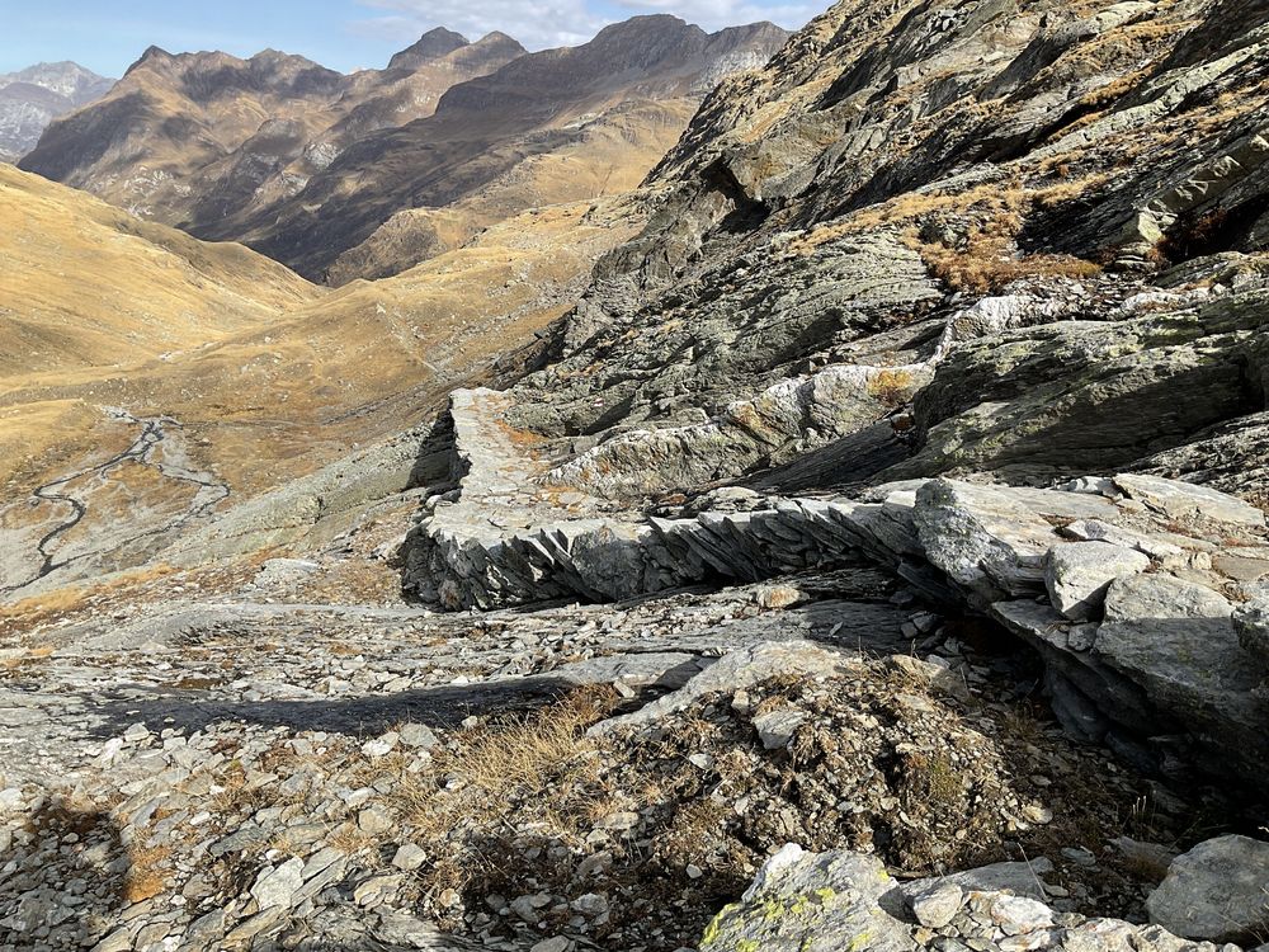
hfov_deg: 61.7
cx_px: 634
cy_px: 476
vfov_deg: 48.2
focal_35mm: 29
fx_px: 1063
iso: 16
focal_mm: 3
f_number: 1.8
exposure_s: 1/1675
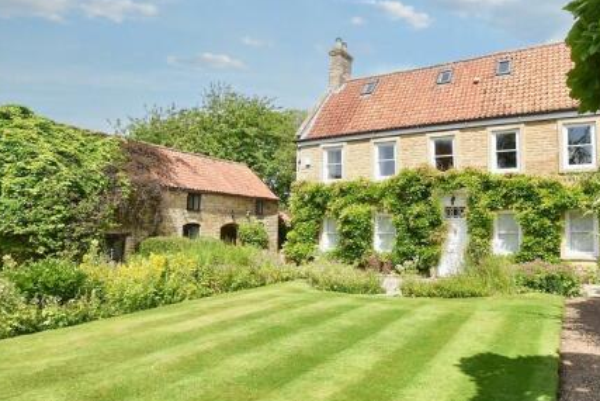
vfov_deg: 55.1
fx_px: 383
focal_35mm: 23
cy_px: 212
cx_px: 380
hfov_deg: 74.6
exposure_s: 1/640
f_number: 10
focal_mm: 10
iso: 800
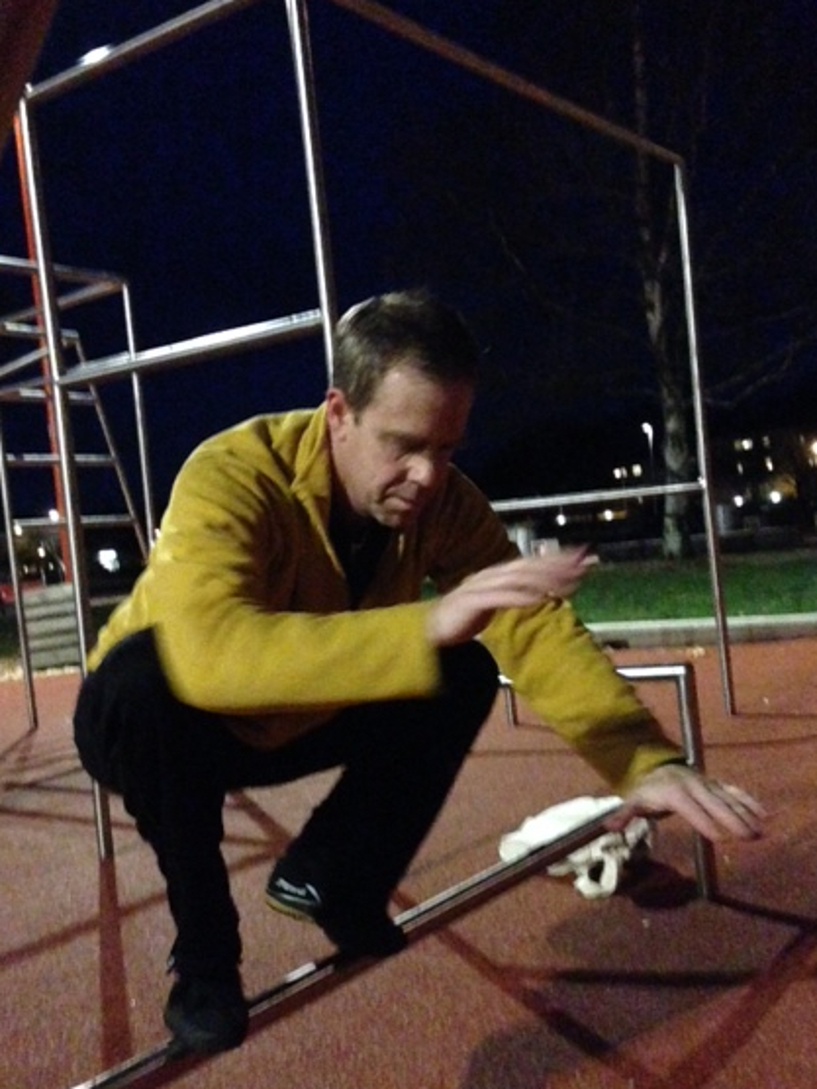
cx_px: 376
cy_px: 586
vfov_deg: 48.9
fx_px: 1196
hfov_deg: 37.7
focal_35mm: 38
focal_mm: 4.12
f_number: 2.4
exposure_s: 1/15
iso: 1600
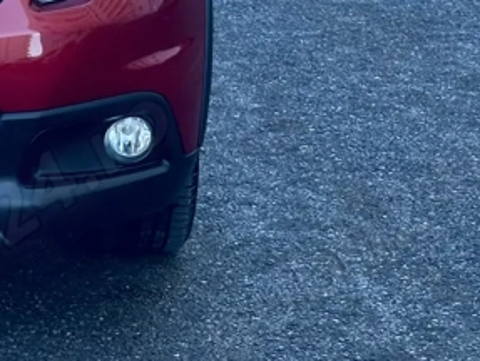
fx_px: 2319
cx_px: -207
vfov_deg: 8.7
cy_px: -164
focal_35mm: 167
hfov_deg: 11.4
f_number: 1.78
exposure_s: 1/1667
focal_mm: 6.86
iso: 64
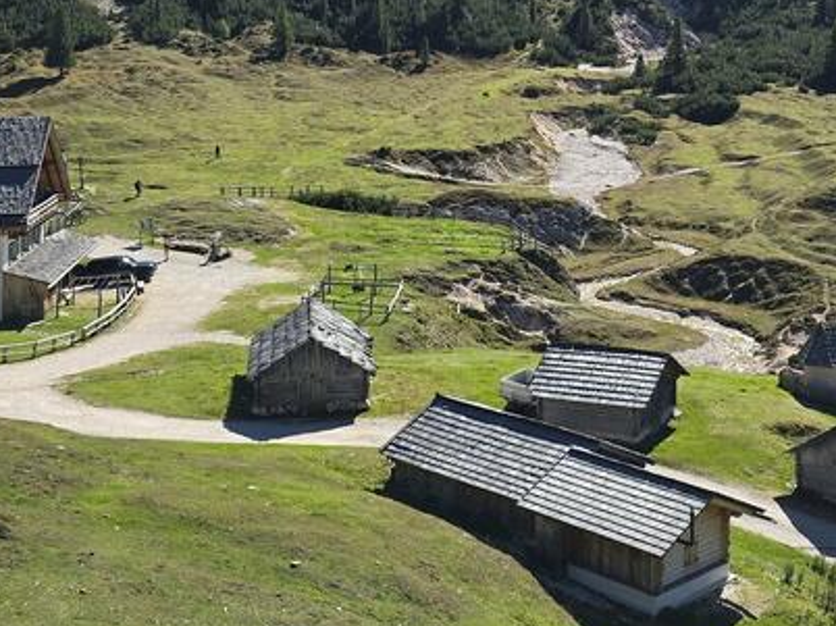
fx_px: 1424
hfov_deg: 32.3
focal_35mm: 59
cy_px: -11
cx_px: 582
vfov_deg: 23.7
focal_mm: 6.3
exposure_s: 1/703
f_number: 1.7
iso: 12
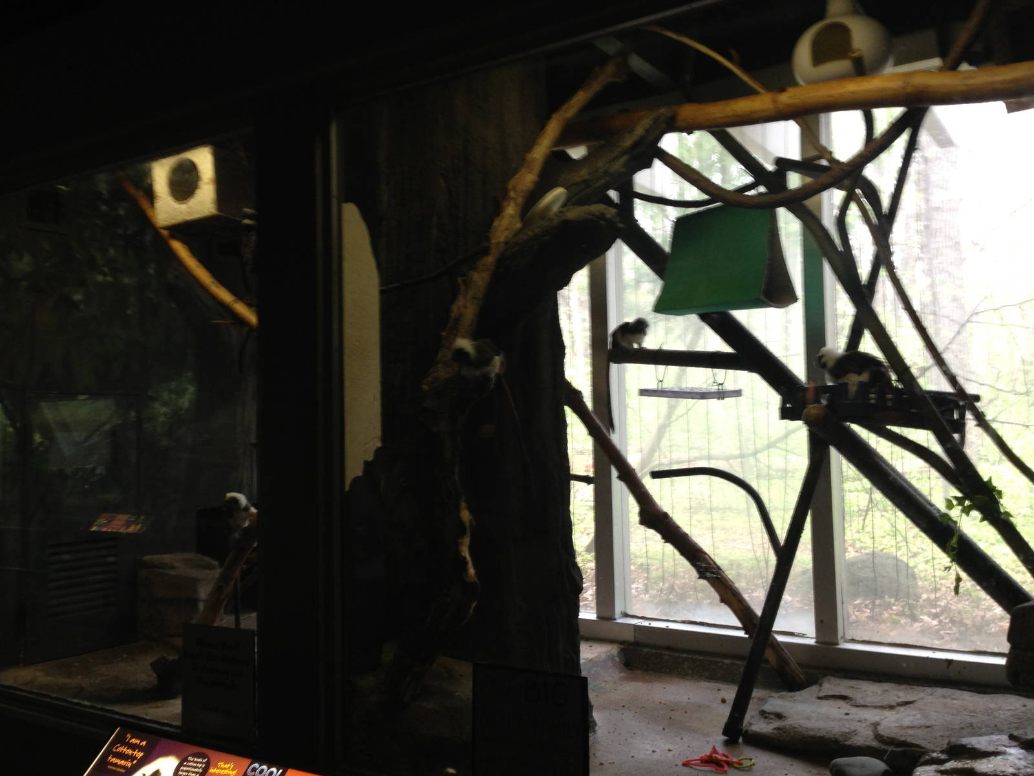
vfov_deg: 42.9
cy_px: 388
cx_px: 517
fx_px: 986
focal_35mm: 33
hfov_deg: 55.4
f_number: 2.4
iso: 80
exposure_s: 1/20
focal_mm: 4.13
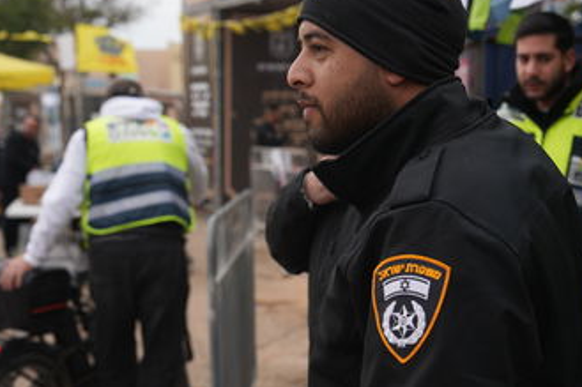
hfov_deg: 27.7
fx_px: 1180
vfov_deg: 18.6
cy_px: 167
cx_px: 334
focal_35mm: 73
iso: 80
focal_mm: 60
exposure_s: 1/80
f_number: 5.6
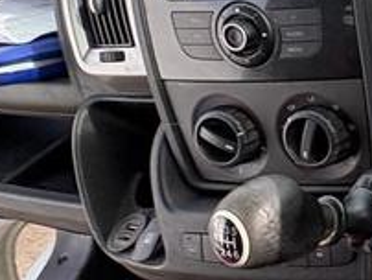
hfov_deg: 17.9
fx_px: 667
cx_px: 783
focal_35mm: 62
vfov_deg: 22.6
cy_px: -13
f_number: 2.2
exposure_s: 1/137
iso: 64
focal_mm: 2.22
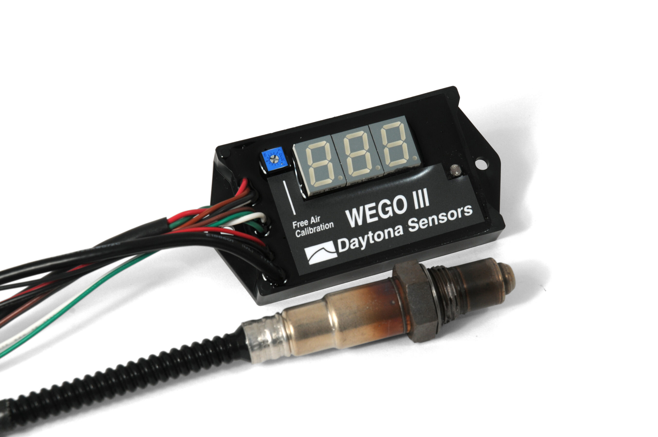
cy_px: 218
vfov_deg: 14.0
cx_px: 329
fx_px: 1780
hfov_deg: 20.9
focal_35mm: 98
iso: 200
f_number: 13
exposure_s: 1/60
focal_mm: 65
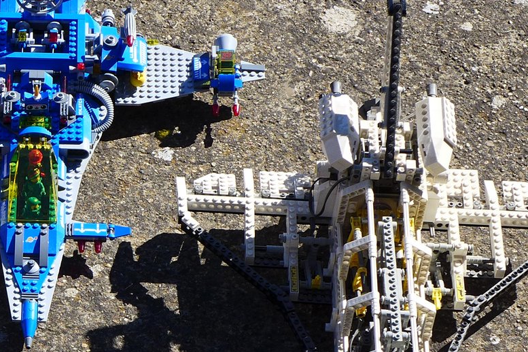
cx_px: -37
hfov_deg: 12.8
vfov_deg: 8.7
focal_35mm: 158
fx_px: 2317
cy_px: 276
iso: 80
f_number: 4.5
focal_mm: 12.8
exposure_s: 1/400
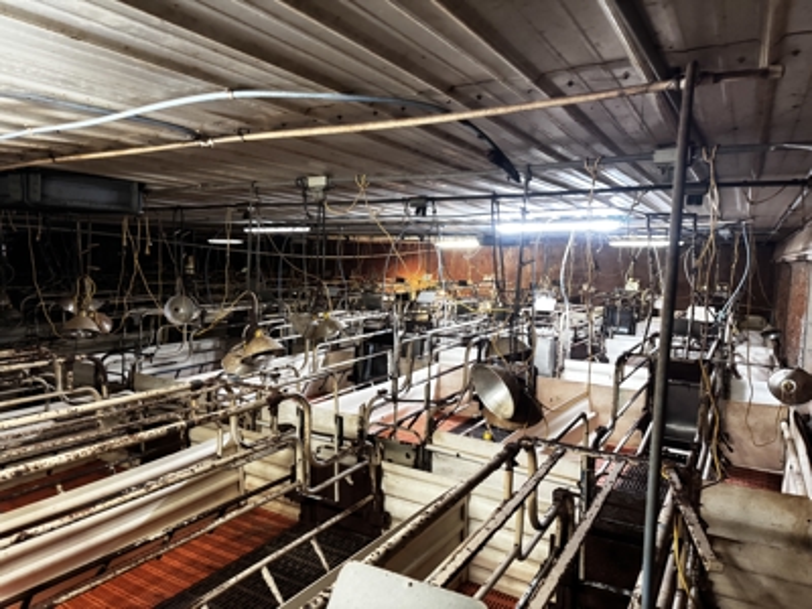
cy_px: 304
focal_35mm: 24
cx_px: 406
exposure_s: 1/17
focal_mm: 6.76
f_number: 1.78
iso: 1600
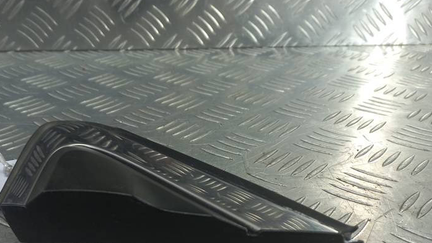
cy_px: 193
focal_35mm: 40
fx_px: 458
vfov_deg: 29.1
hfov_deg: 50.2
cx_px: 175
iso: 50
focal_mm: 4.6
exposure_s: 1/50
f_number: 1.8
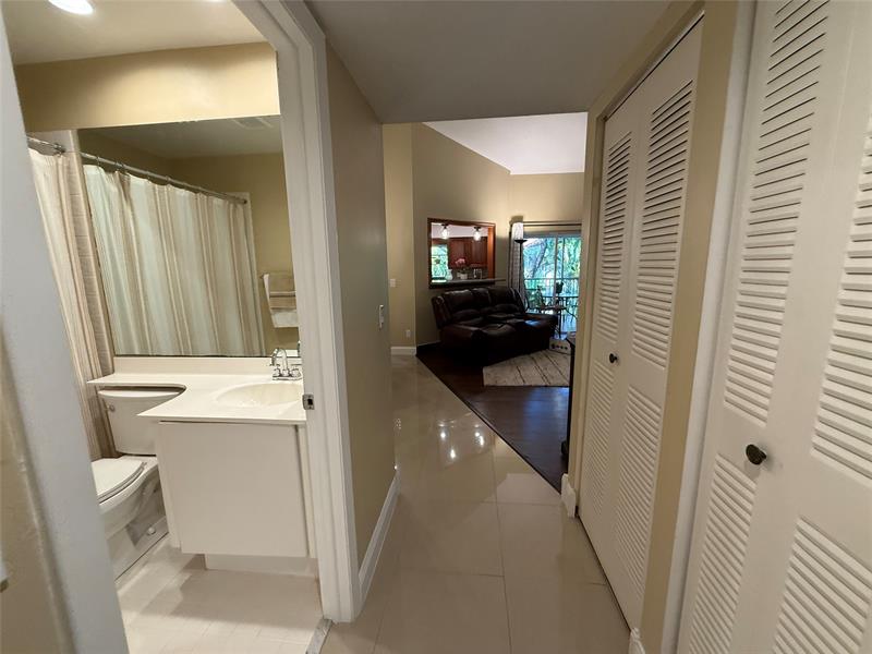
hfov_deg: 102.1
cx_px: 436
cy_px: 327
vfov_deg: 85.7
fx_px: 353
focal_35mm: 14
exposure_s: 1/120
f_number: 2.2
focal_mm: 2.22
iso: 320
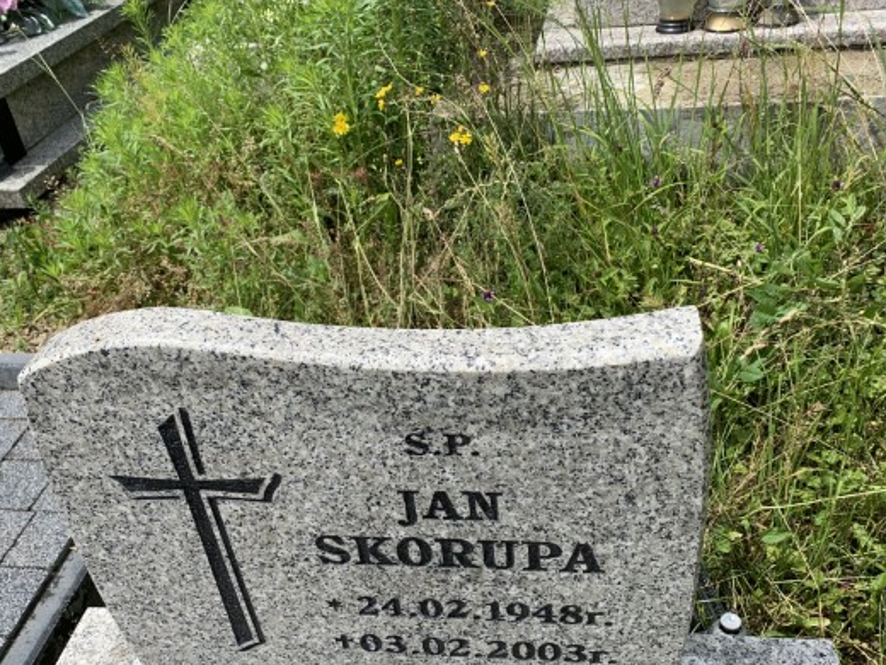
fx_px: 819
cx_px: 443
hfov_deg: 56.8
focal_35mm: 32
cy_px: 389
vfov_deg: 44.0
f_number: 1.8
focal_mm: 4.25
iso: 25
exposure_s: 1/2545
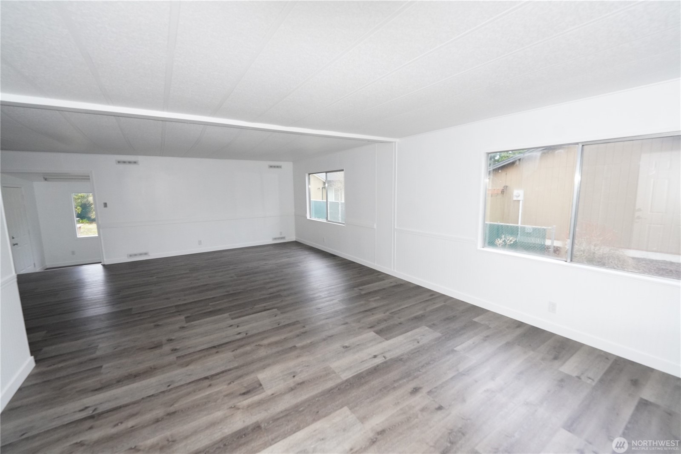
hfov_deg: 104.3
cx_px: 340
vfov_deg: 81.2
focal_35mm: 14
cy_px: 227
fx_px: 265
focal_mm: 14
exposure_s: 1/1600
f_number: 4
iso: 3200
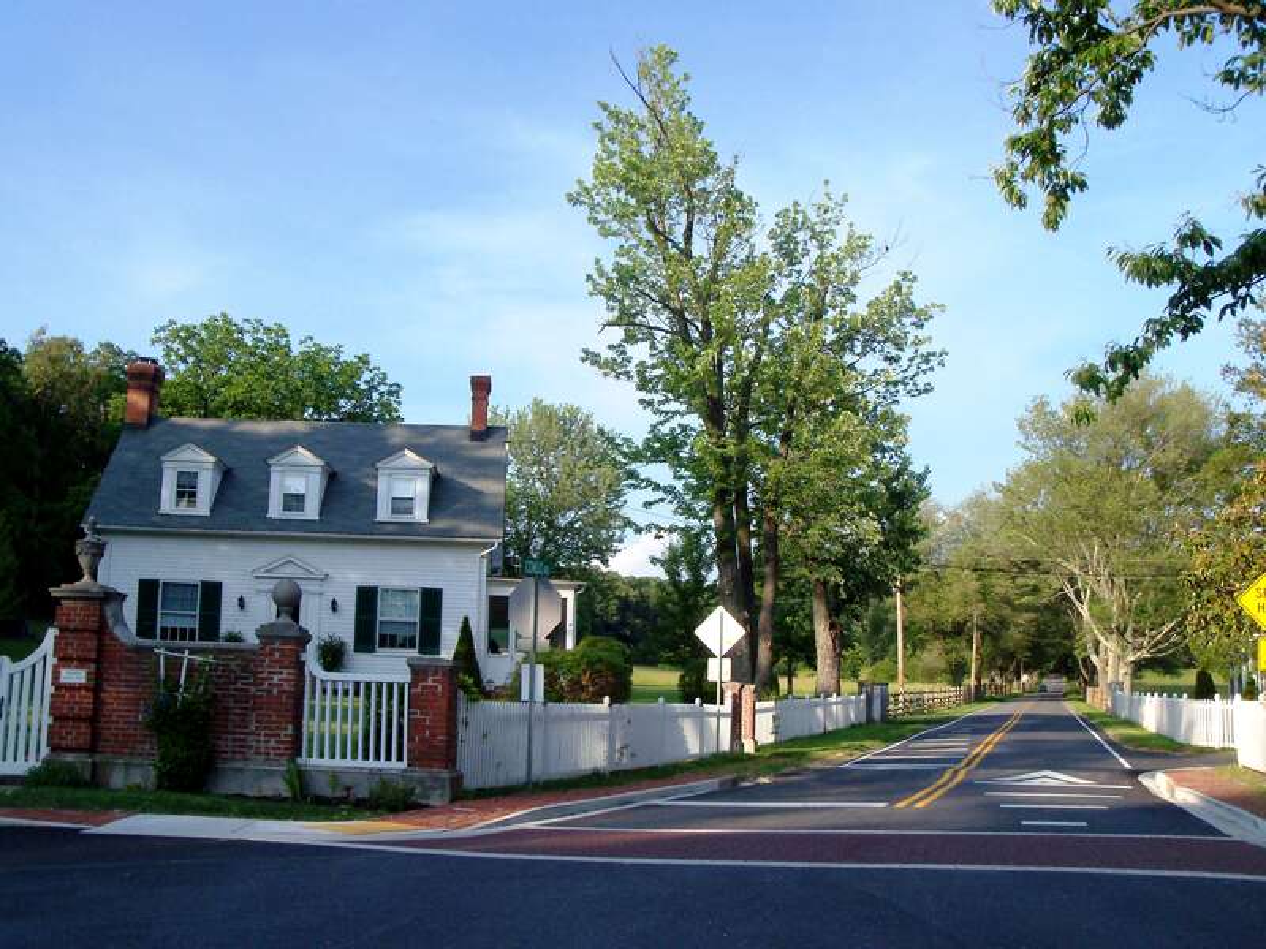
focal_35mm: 35
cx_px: 633
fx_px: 1280
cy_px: 474
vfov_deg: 40.7
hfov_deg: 52.6
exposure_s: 1/640
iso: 80
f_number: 3
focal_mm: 6.3
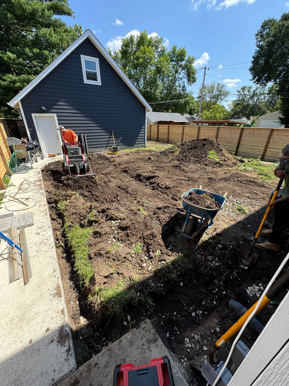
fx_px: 156
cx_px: 144
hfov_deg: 85.7
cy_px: 193
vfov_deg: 102.1
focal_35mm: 14
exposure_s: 1/448
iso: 50
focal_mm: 2.22
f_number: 2.2
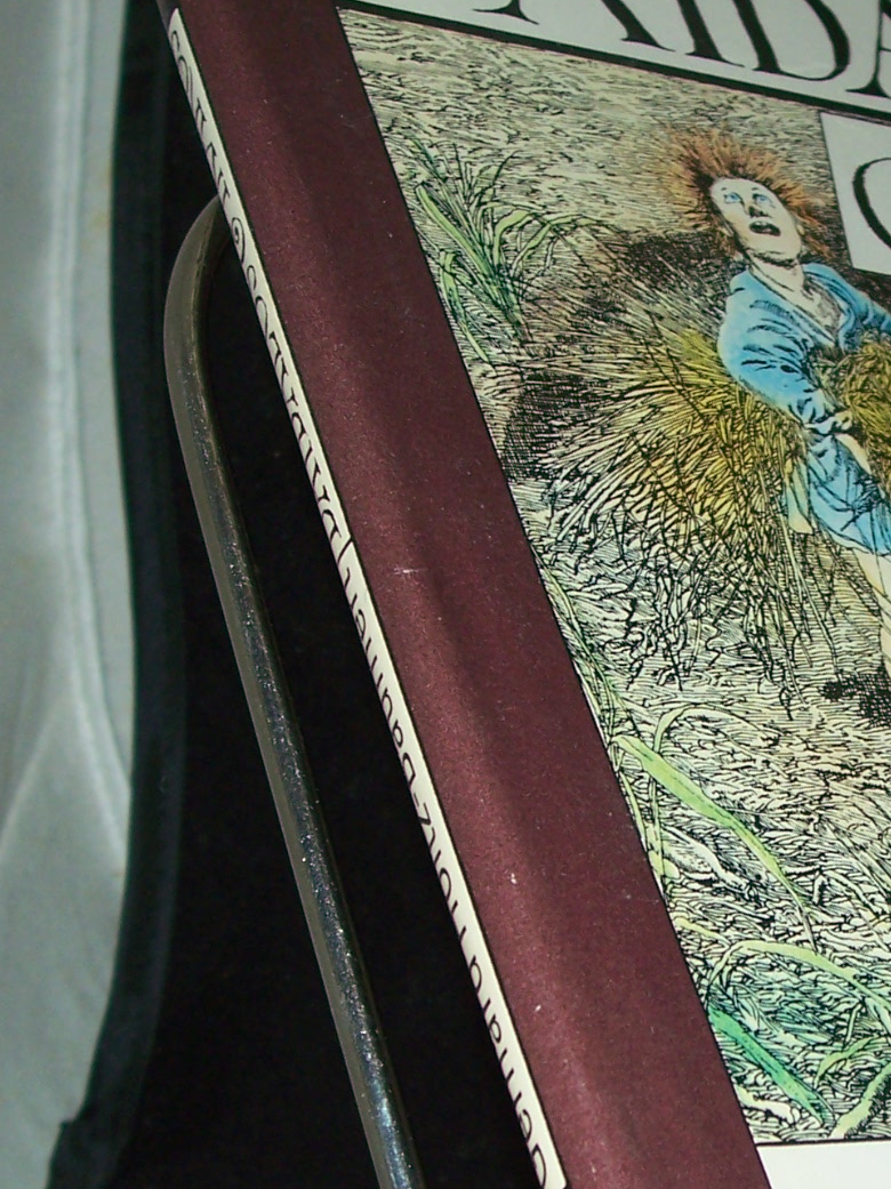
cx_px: 914
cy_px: 879
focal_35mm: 93
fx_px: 3194
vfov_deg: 20.9
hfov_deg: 15.6
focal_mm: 7
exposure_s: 1/60
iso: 80
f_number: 2.8
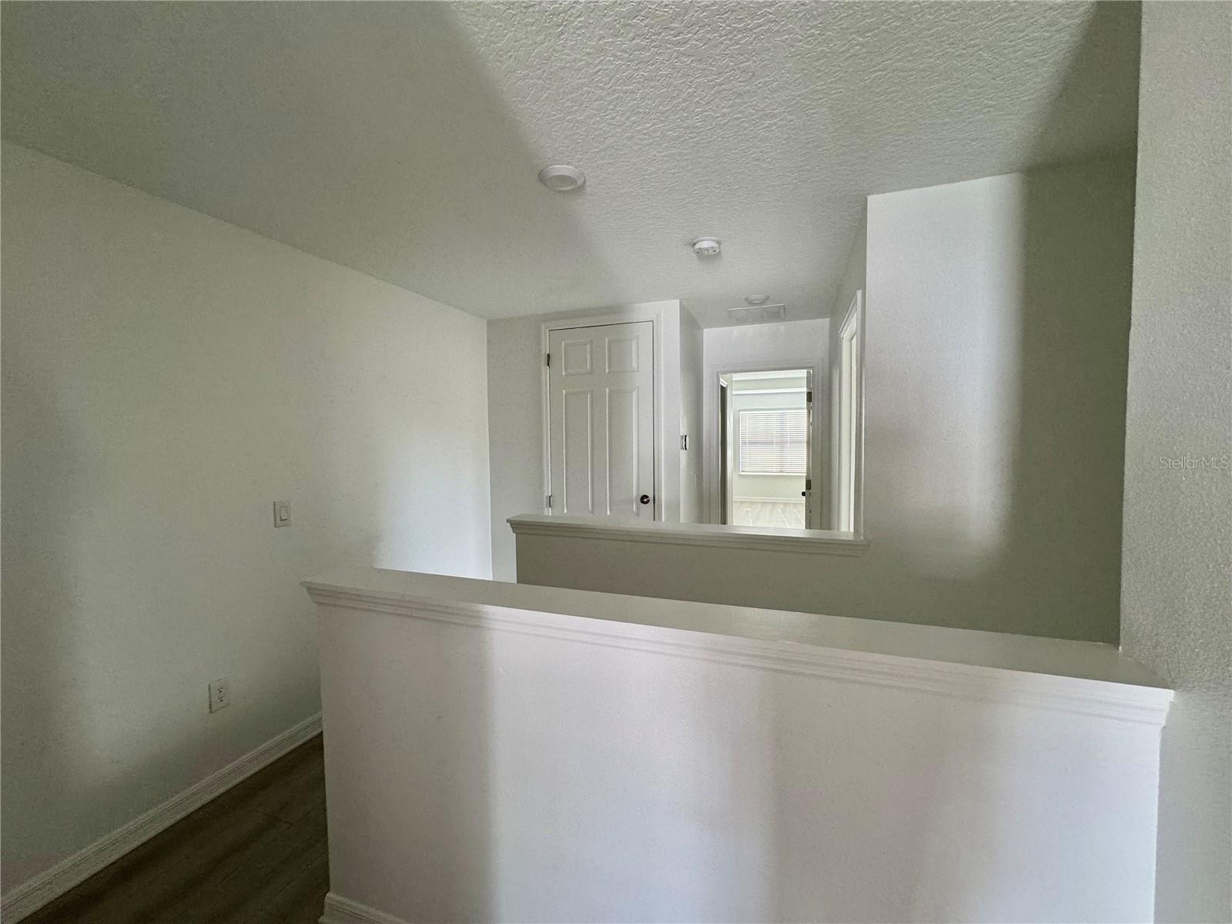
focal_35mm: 14
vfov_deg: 85.7
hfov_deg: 102.1
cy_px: 462
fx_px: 498
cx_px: 616
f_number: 2.2
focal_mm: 2.22
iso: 200
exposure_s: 1/60
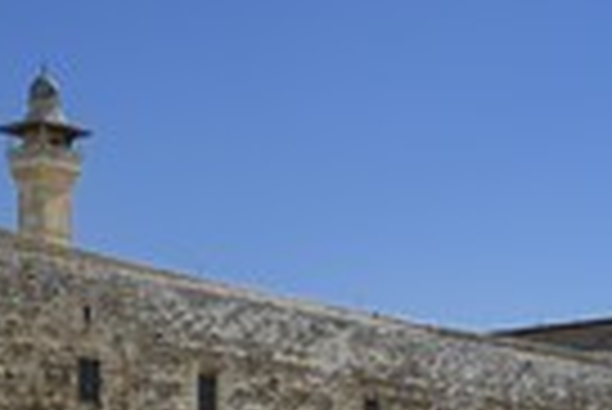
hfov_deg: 20.4
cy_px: 577
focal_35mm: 99
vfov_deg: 13.2
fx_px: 1685
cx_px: 450
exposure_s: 1/320
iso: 200
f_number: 14
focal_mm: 32
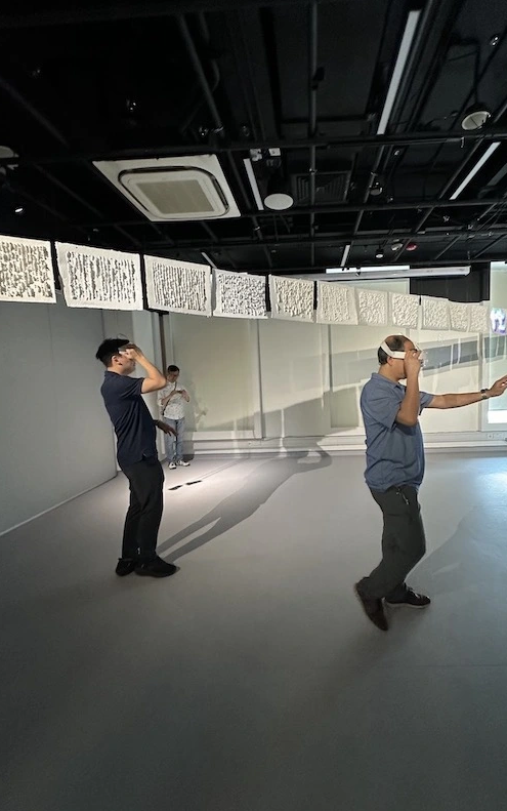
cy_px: 407
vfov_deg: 101.4
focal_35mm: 15
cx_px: 301
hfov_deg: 74.1
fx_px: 331
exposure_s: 1/60
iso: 500
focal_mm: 2.22
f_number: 2.2
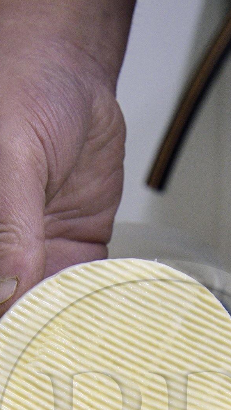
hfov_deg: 11.0
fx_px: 1198
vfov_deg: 18.8
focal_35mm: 110
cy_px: 441
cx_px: 157
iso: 1600
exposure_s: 1/15
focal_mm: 46
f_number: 8
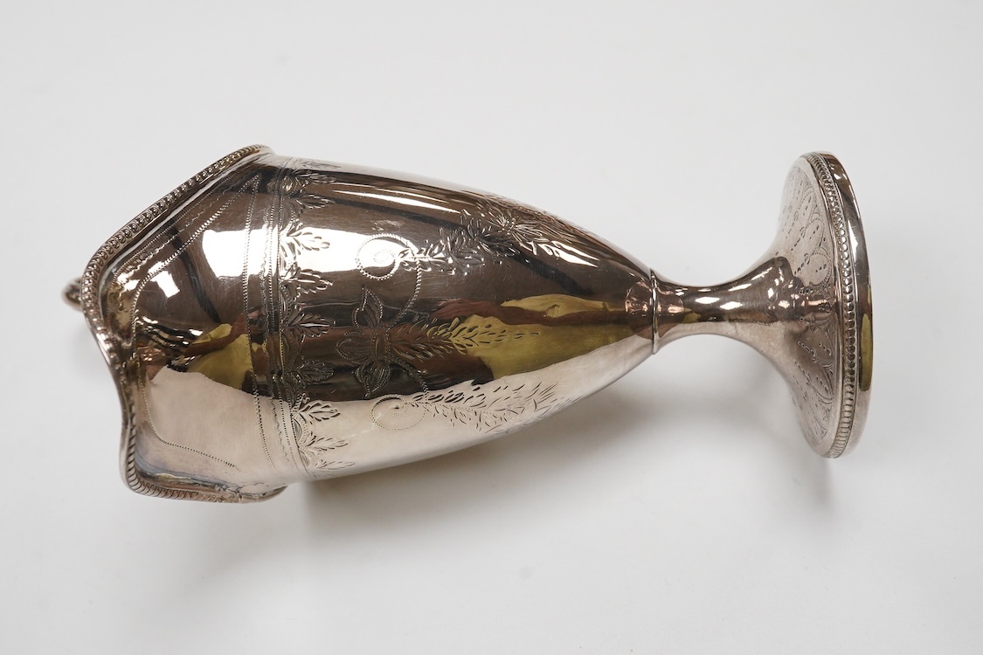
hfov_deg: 43.6
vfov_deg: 29.9
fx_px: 1229
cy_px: 328
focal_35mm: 45
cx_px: 492
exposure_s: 1/160
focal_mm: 30
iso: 2500
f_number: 16
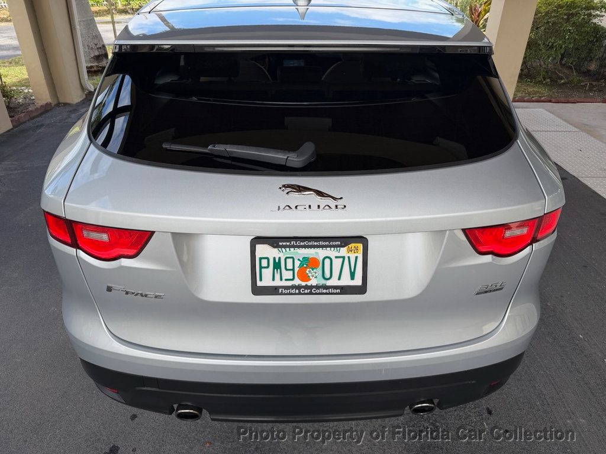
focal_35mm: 24
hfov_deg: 71.6
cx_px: 303
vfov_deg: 56.8
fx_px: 420
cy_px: 227
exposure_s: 1/1337
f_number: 1.78
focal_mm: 6.76
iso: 80
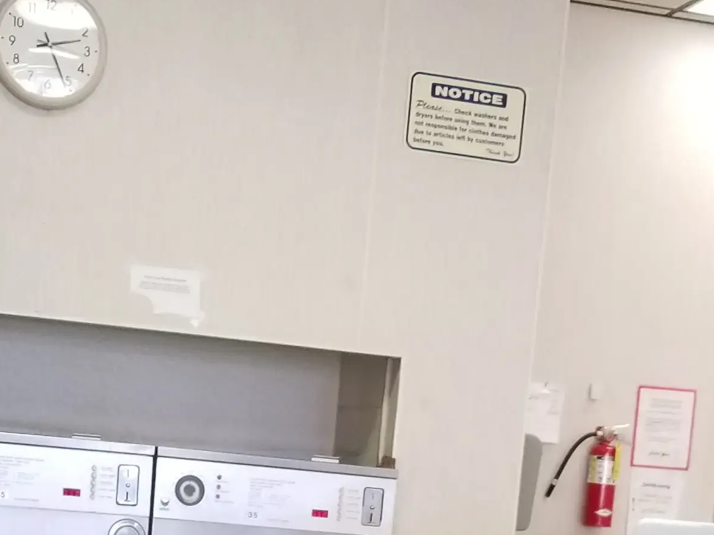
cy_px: 860
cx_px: 372
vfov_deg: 15.2
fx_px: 1815
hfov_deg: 22.3
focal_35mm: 88
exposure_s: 1/60
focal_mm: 4.25
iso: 125
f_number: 1.7
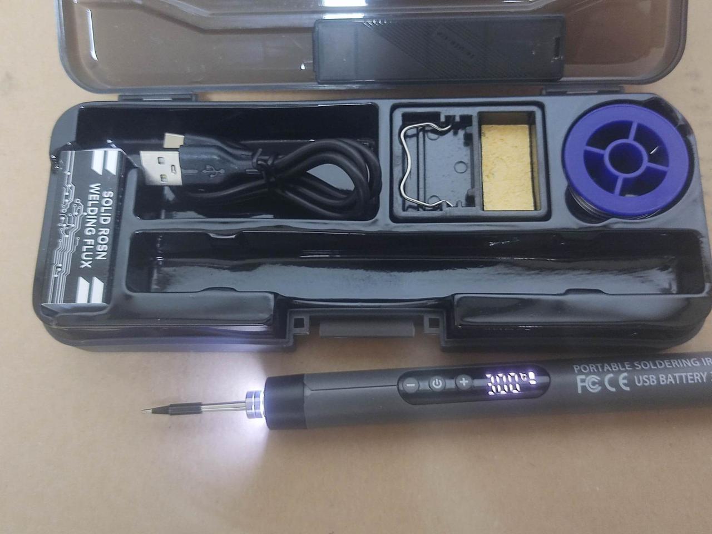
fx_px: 720
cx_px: 356
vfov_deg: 40.7
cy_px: 267
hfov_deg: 52.6
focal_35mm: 35
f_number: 1.79
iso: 506
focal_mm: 4.71
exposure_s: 1/24
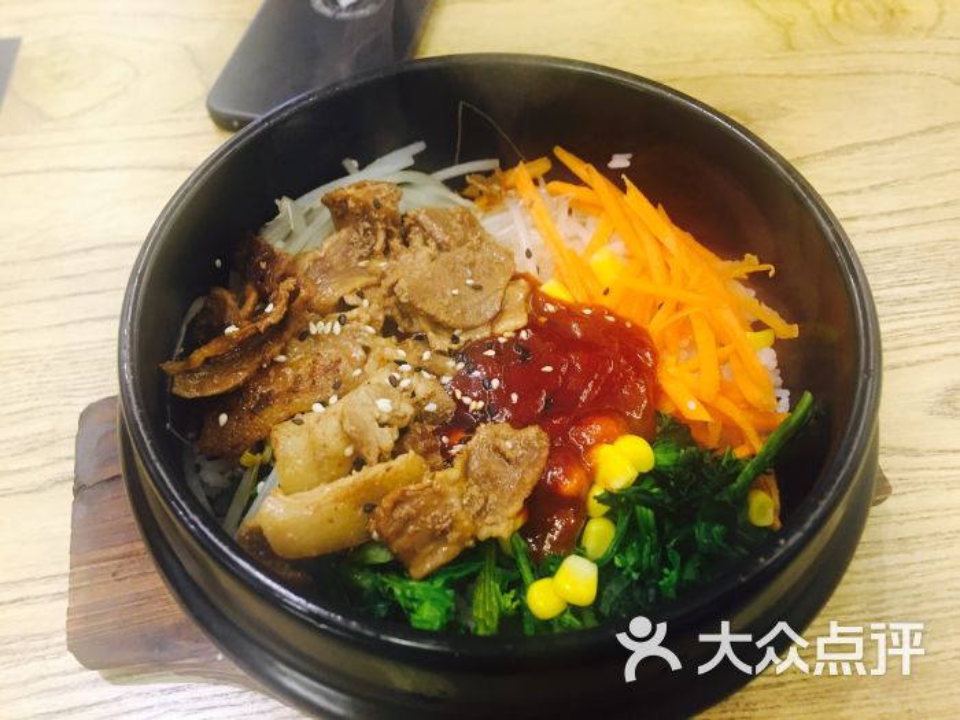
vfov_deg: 48.2
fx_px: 804
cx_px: 480
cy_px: 360
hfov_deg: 61.7
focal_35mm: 29
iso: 80
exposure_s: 1/17
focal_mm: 4.15
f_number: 2.2
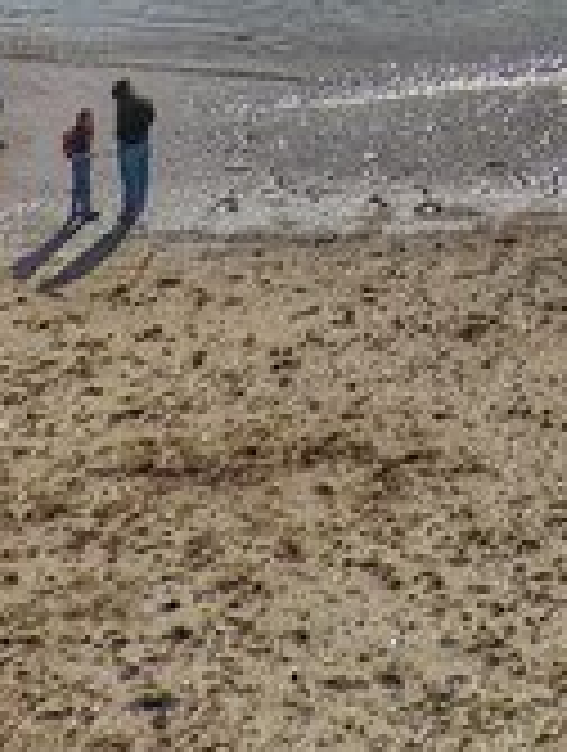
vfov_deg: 19.8
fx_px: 1479
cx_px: 729
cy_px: -642
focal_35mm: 68
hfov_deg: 20.0
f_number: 2.2
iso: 55
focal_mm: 2.35
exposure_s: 1/10309
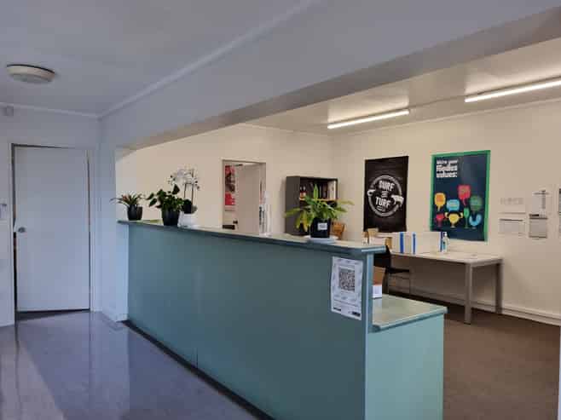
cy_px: 210
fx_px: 421
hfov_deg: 67.3
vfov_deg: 53.0
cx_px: 280
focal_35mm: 26
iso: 80
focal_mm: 5.4
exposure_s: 1/100
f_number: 1.8
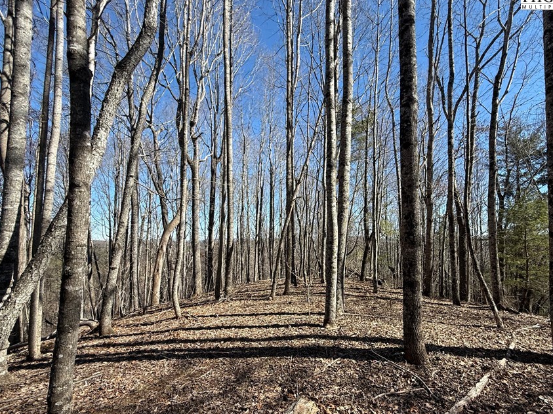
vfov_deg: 74.5
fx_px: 272
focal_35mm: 17
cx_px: 319
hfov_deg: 90.4
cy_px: 228
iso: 50
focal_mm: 2.22
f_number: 2.2
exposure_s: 1/864
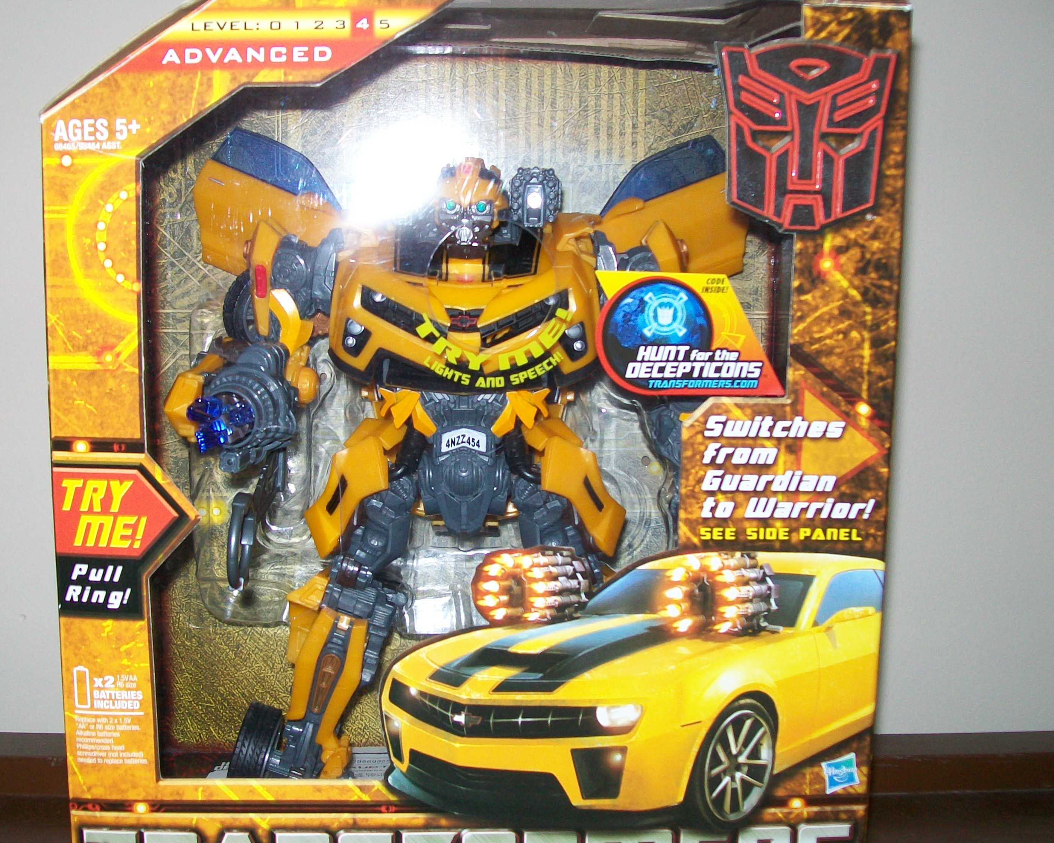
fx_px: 1372
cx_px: 449
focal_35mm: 44
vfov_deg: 34.1
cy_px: 457
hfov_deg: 41.9
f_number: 2.7
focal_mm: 6
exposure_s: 1/60
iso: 64
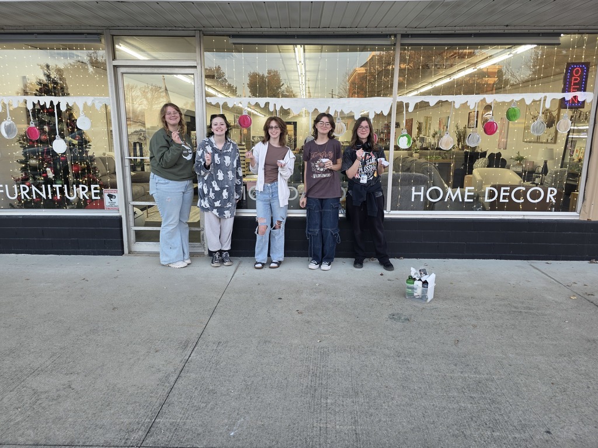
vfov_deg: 58.9
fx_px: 397
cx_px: 299
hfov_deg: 73.9
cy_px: 224
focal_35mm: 23
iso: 64
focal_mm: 6.3
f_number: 1.7
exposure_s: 1/120
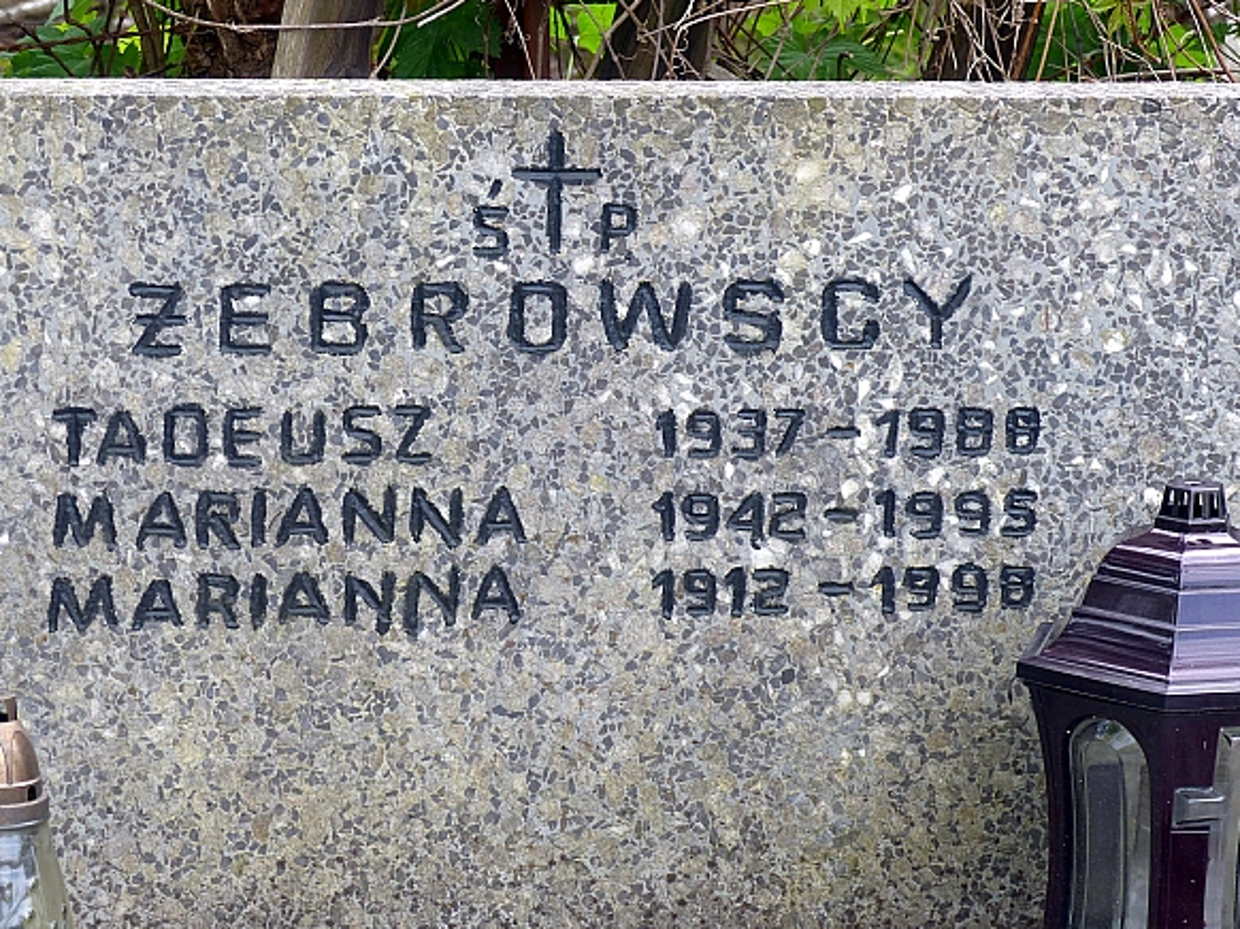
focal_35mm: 154
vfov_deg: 9.6
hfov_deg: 12.8
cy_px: 441
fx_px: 5514
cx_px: 601
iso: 100
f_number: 4
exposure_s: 1/125
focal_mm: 25.2
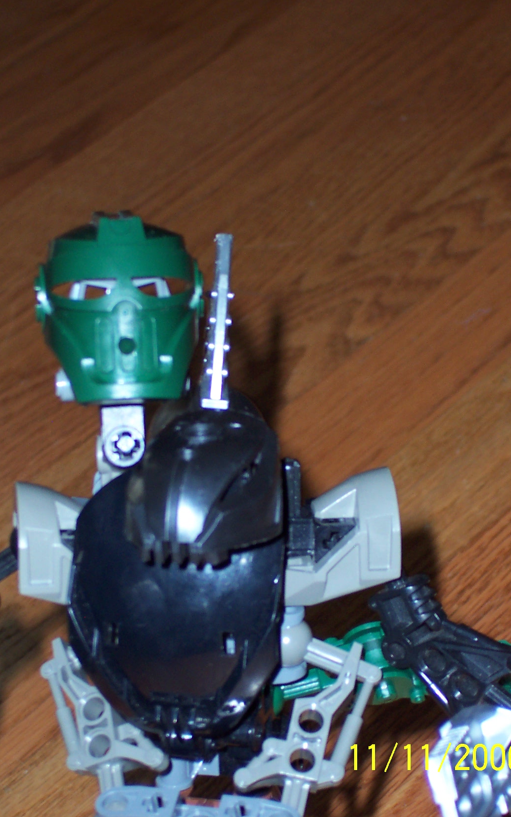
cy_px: 408
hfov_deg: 8.6
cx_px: 282
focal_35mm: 153
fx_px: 3408
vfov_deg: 13.7
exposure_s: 1/125
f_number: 4.9
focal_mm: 22.4
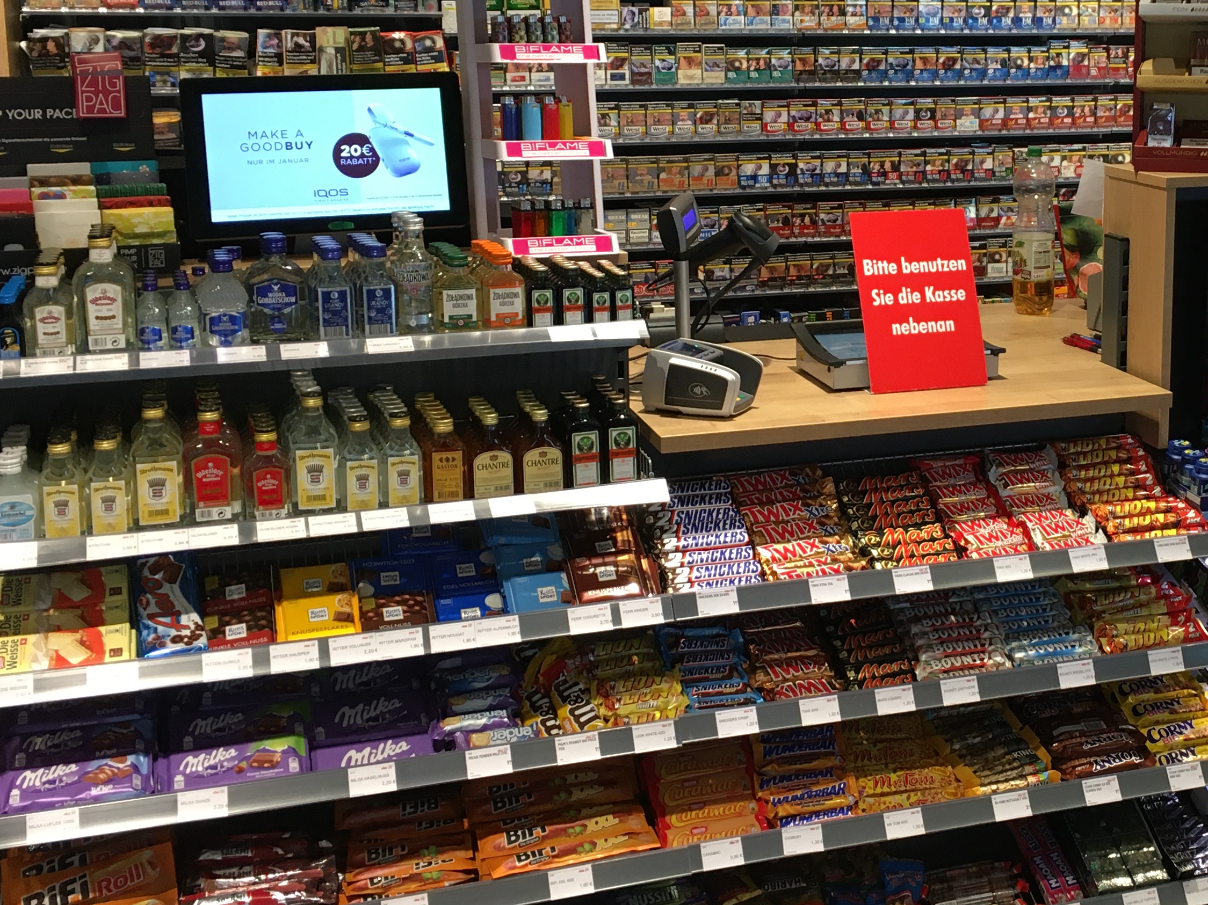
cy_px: 309
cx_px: 915
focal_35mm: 52
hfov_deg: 35.9
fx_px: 1814
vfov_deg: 27.9
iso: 50
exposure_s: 1/33
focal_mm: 4.15
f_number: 2.2
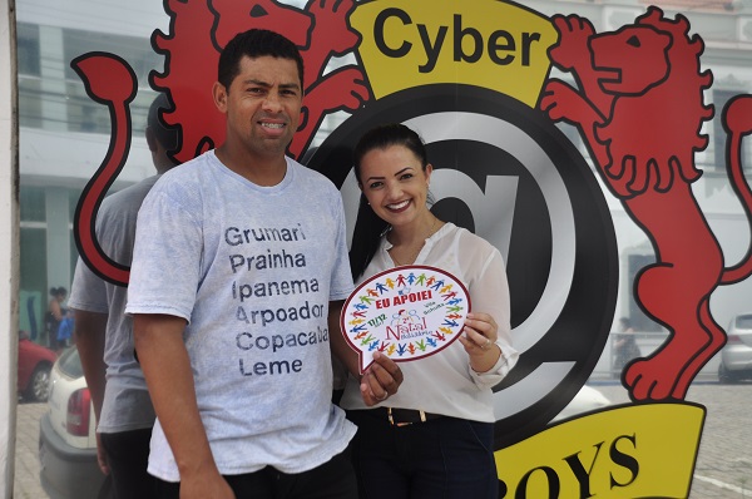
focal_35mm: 52
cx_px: 376
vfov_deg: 25.7
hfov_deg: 37.9
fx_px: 1095
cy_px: 250
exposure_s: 1/800
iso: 200
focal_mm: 35
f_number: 4.2
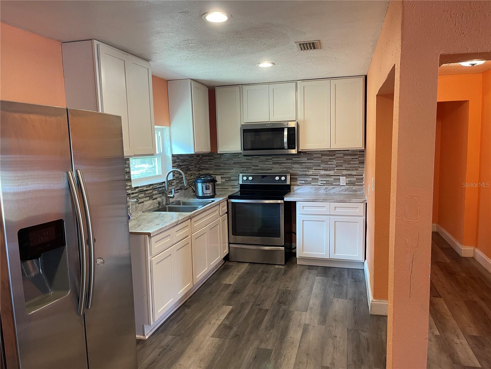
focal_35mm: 25
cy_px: 184
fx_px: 355
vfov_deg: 54.9
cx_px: 246
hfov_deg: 69.4
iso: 160
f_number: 1.6
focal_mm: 5.1
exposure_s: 1/60
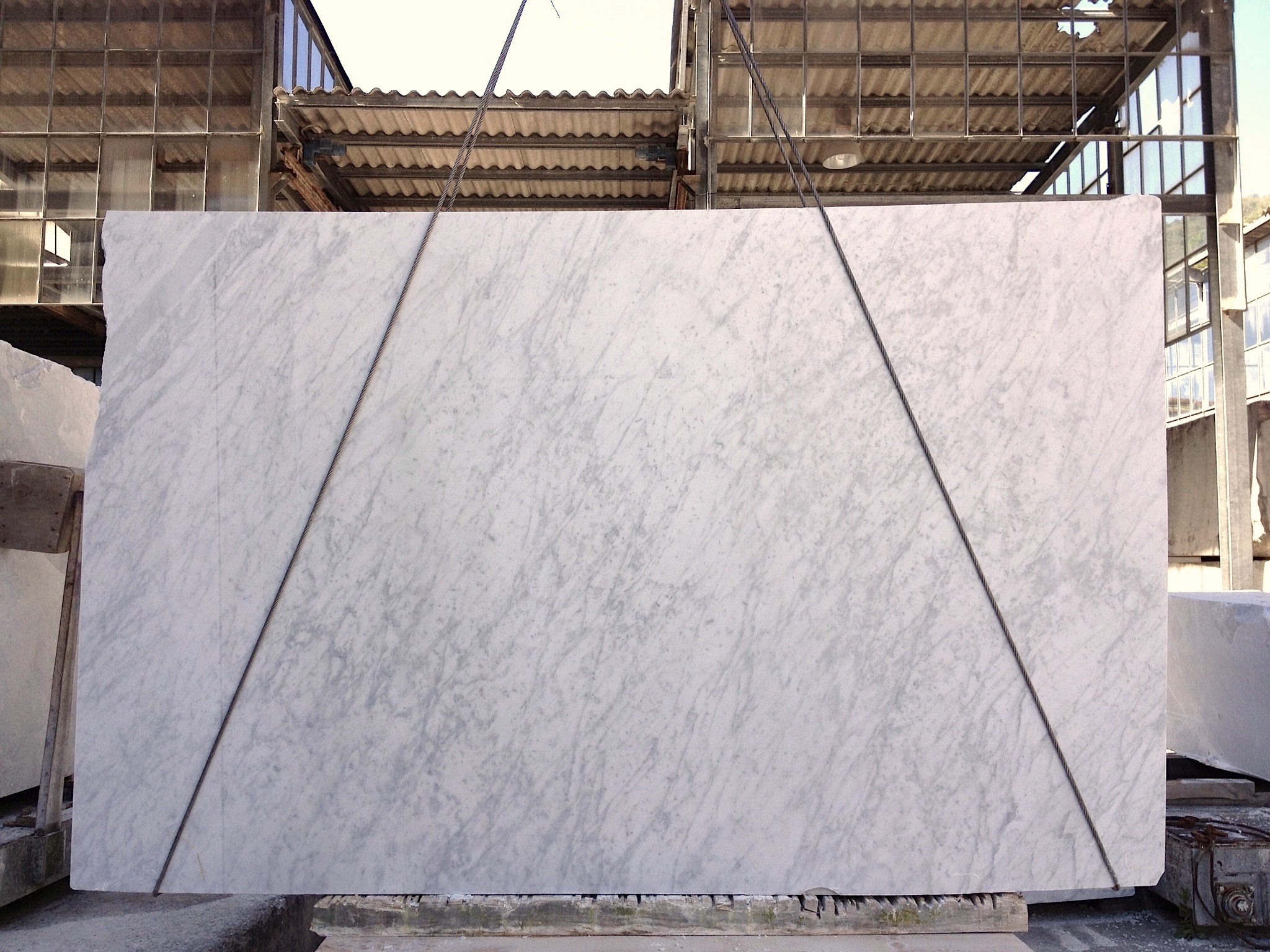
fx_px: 1284
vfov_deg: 40.7
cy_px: 476
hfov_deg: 52.6
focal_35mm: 35
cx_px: 635
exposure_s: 1/435
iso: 50
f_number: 2.4
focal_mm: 4.28
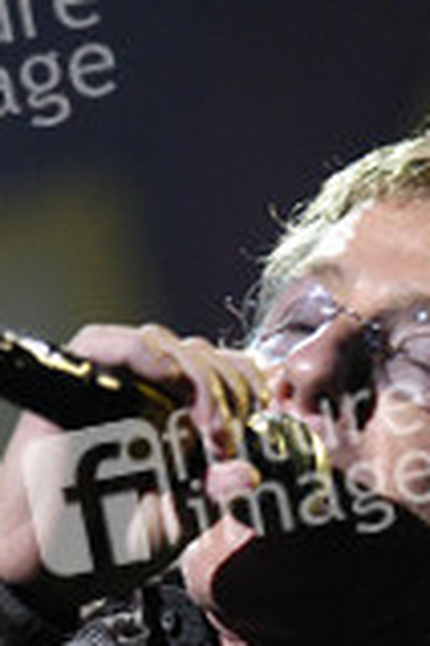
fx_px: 9106
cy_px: 683
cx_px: 349
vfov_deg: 4.1
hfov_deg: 2.7
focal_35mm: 508
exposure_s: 1/125
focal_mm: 135
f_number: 2.8
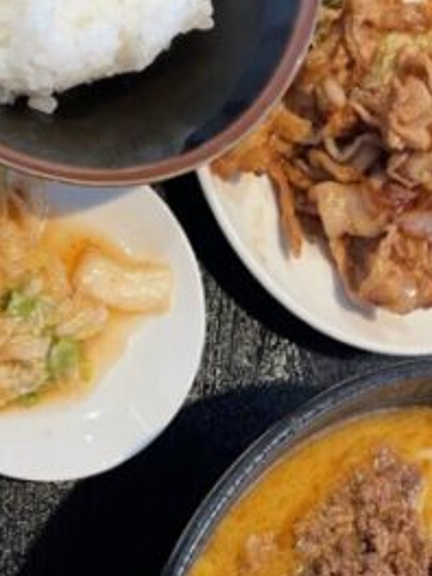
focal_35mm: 63
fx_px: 1048
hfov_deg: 23.3
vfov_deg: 30.3
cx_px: 205
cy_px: 412
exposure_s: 1/60
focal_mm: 4.2
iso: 80
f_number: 1.6
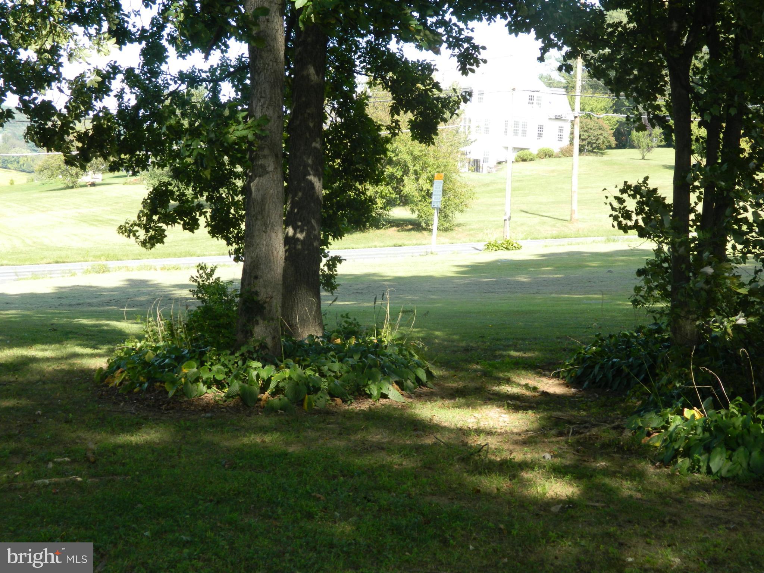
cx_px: 382
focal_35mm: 57
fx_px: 1258
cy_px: 286
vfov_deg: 25.7
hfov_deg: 33.8
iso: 110
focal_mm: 10.2
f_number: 3.8
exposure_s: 1/200
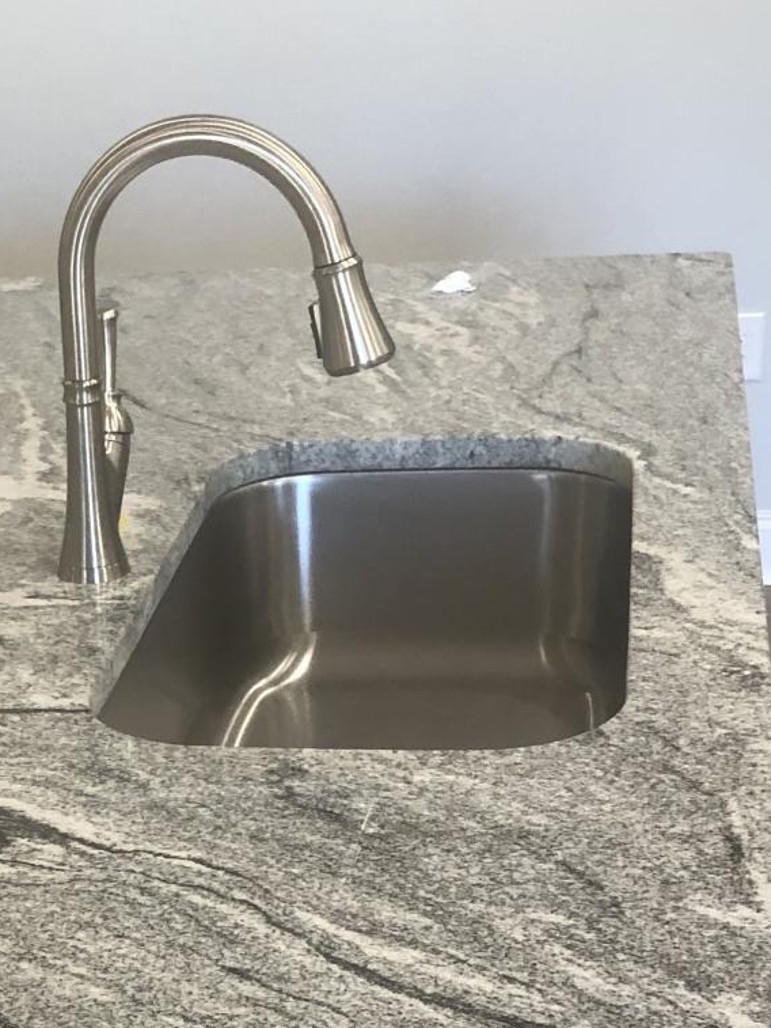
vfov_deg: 25.1
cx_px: -38
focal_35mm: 74
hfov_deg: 19.2
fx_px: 2197
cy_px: 1028
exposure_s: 1/30
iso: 40
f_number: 1.8
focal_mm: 3.99
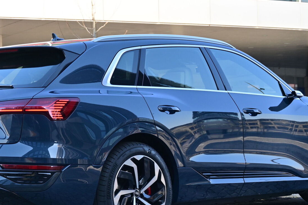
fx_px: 871
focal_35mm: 102
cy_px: 163
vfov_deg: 13.4
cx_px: 126
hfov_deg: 20.0
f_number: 5.6
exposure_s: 1/125
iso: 100
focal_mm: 39
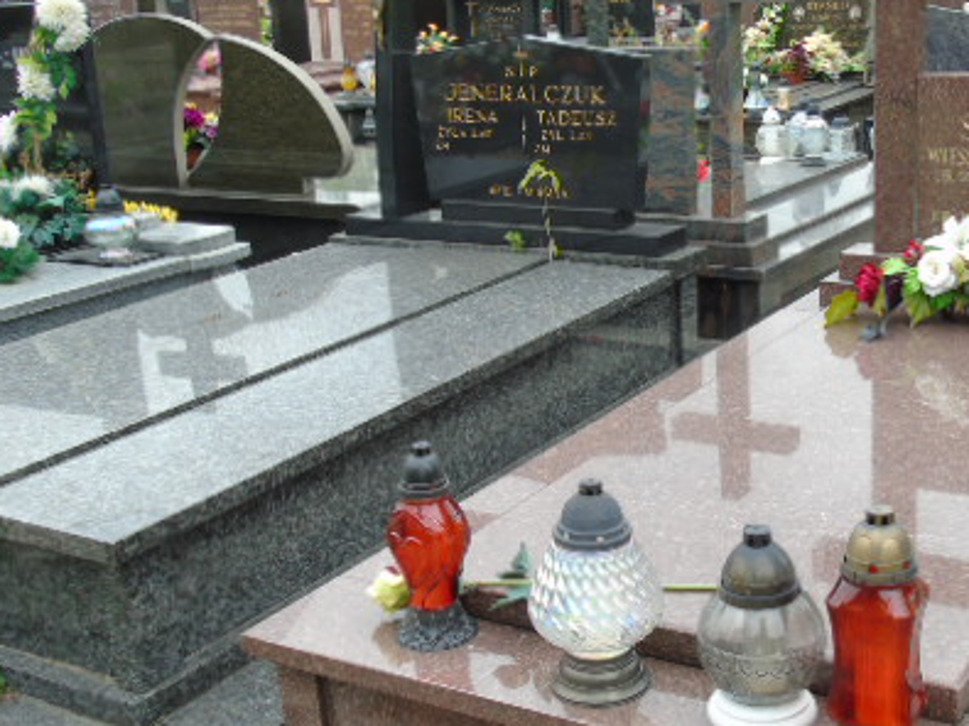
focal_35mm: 47
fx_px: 1315
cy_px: 395
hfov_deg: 40.0
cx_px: 635
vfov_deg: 30.8
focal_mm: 5.2
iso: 80
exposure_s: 1/80
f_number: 3.6
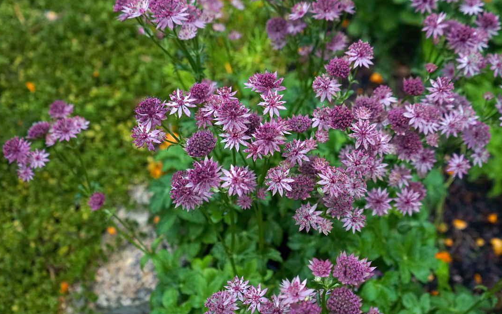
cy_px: 166
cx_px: 278
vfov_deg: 38.3
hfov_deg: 58.0
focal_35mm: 33
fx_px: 451
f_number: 4
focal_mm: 28
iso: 1250
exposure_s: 1/500
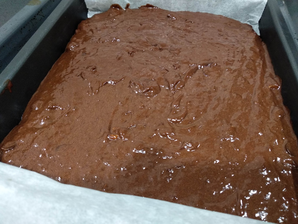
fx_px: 224
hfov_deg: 67.3
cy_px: 112
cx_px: 149
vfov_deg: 53.1
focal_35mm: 26
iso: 500
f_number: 2.2
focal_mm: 3.81
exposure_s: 1/25
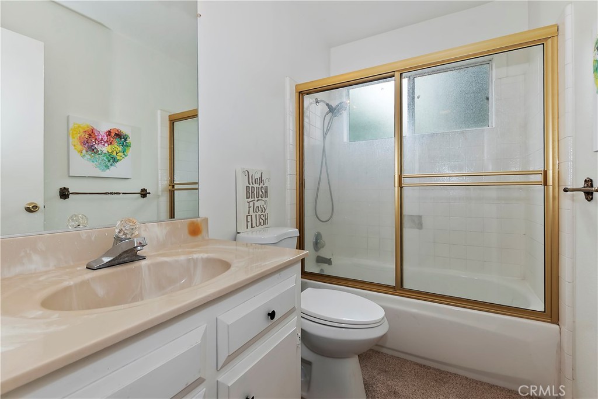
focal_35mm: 15
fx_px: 249
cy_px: 200
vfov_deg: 77.3
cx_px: 299
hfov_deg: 100.4
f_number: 8
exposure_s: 1/30
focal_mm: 10
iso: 400
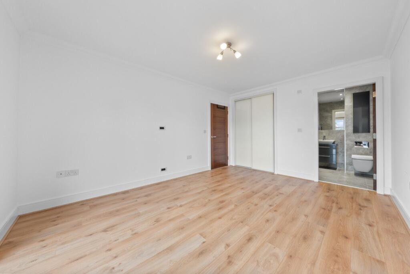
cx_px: 205
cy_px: 137
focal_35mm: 12
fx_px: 137
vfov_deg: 90.1
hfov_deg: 112.6
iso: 640
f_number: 20
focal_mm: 12
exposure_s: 1.6
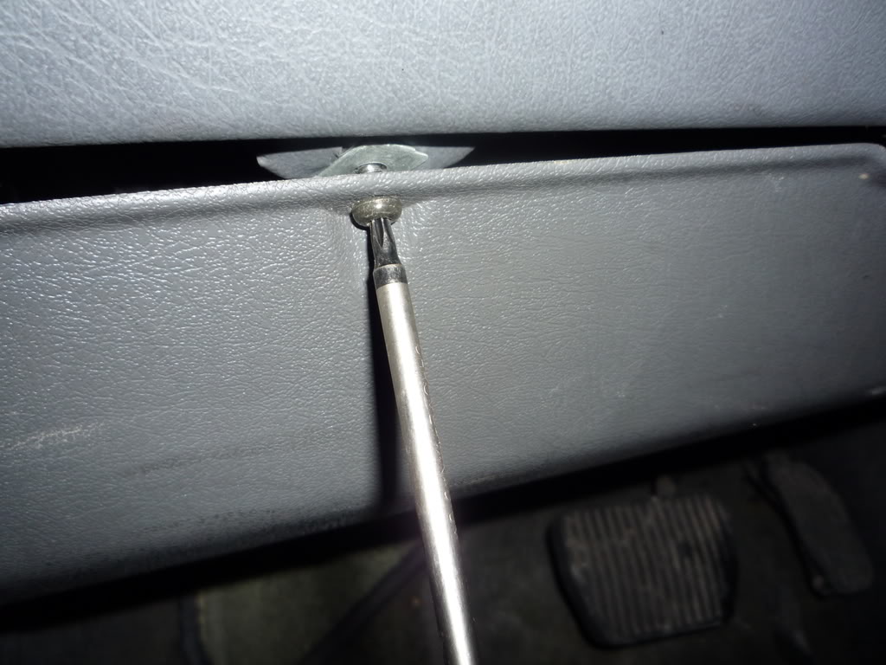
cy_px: 332
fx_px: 768
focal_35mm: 30
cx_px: 443
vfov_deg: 46.8
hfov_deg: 60.0
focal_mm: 5.2
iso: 100
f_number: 3.3
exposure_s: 1/30
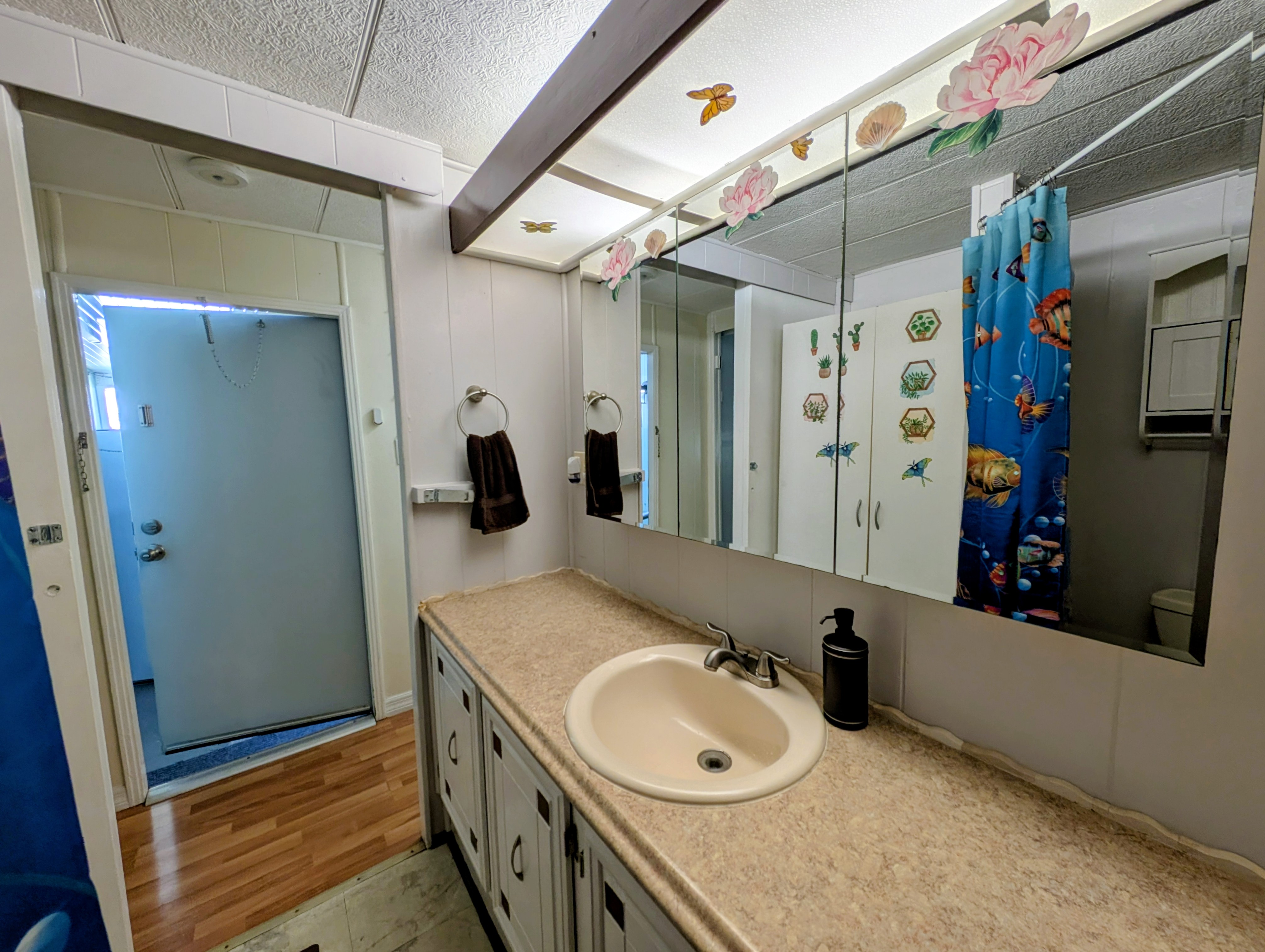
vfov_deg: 94.6
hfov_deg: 110.5
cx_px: 632
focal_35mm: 12
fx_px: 439
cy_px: 476
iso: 79
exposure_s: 1/120
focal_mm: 2.23
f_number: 1.95
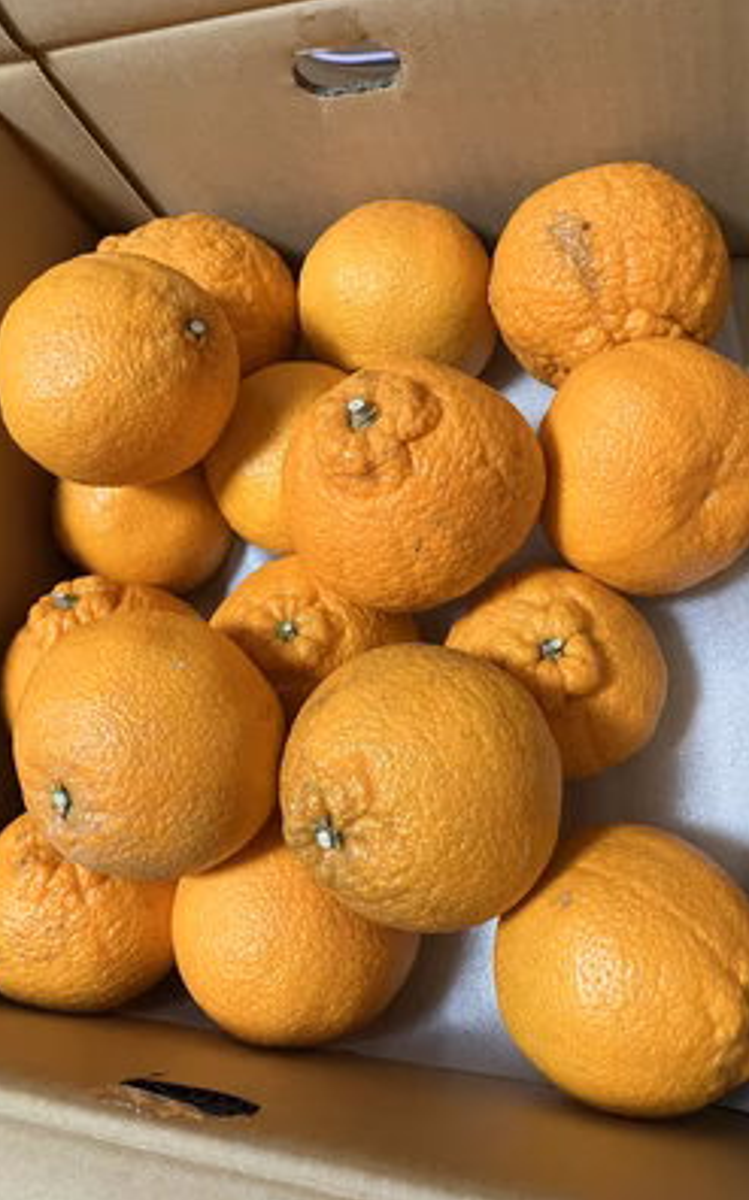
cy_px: 597
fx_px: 981
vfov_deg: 62.9
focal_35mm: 30
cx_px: 382
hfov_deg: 41.8
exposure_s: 1/60
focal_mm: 3.99
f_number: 1.8
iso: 250
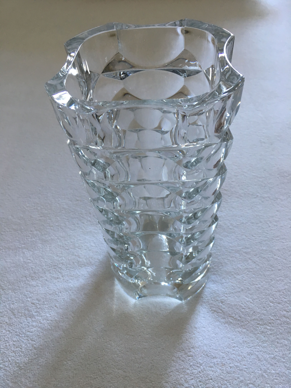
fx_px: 325
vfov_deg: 61.7
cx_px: 146
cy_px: 194
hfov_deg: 48.2
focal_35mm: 29
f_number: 2.2
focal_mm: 4.15
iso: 80
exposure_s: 1/33
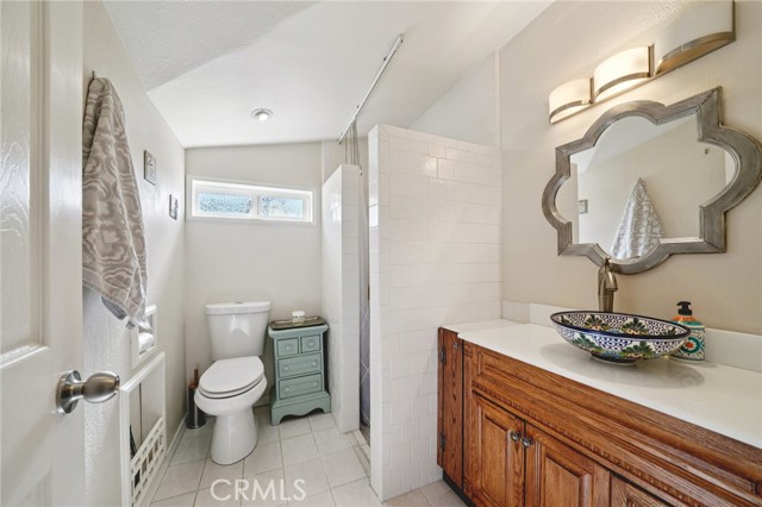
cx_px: 381
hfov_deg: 112.6
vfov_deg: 89.9
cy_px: 254
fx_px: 254
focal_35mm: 12
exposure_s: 1/30
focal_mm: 12
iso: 250
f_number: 8
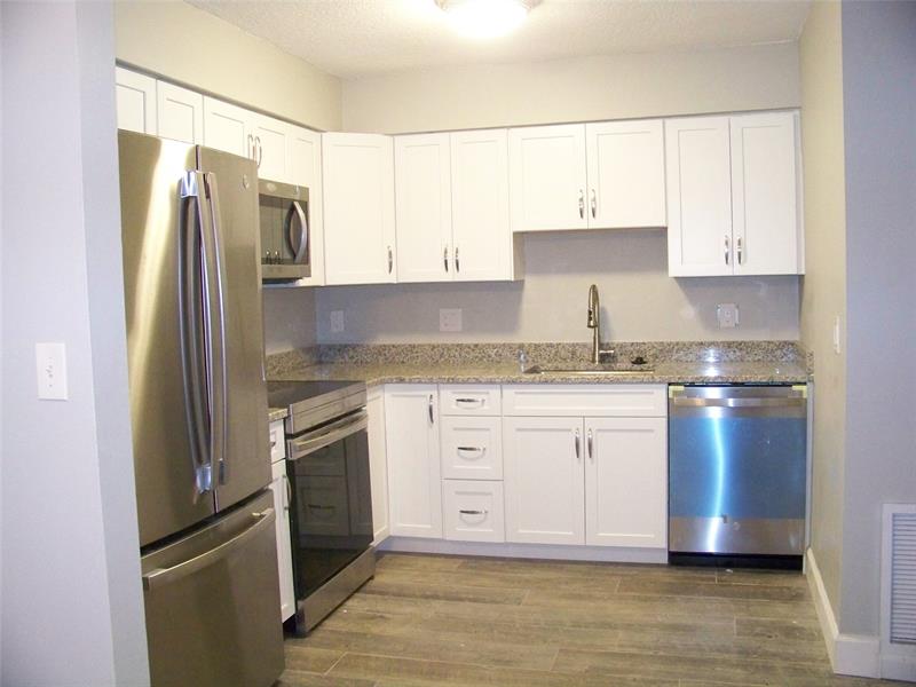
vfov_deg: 42.9
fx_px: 873
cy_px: 344
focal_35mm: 33
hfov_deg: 55.4
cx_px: 458
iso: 640
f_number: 2.8
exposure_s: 1/30
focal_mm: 5.85
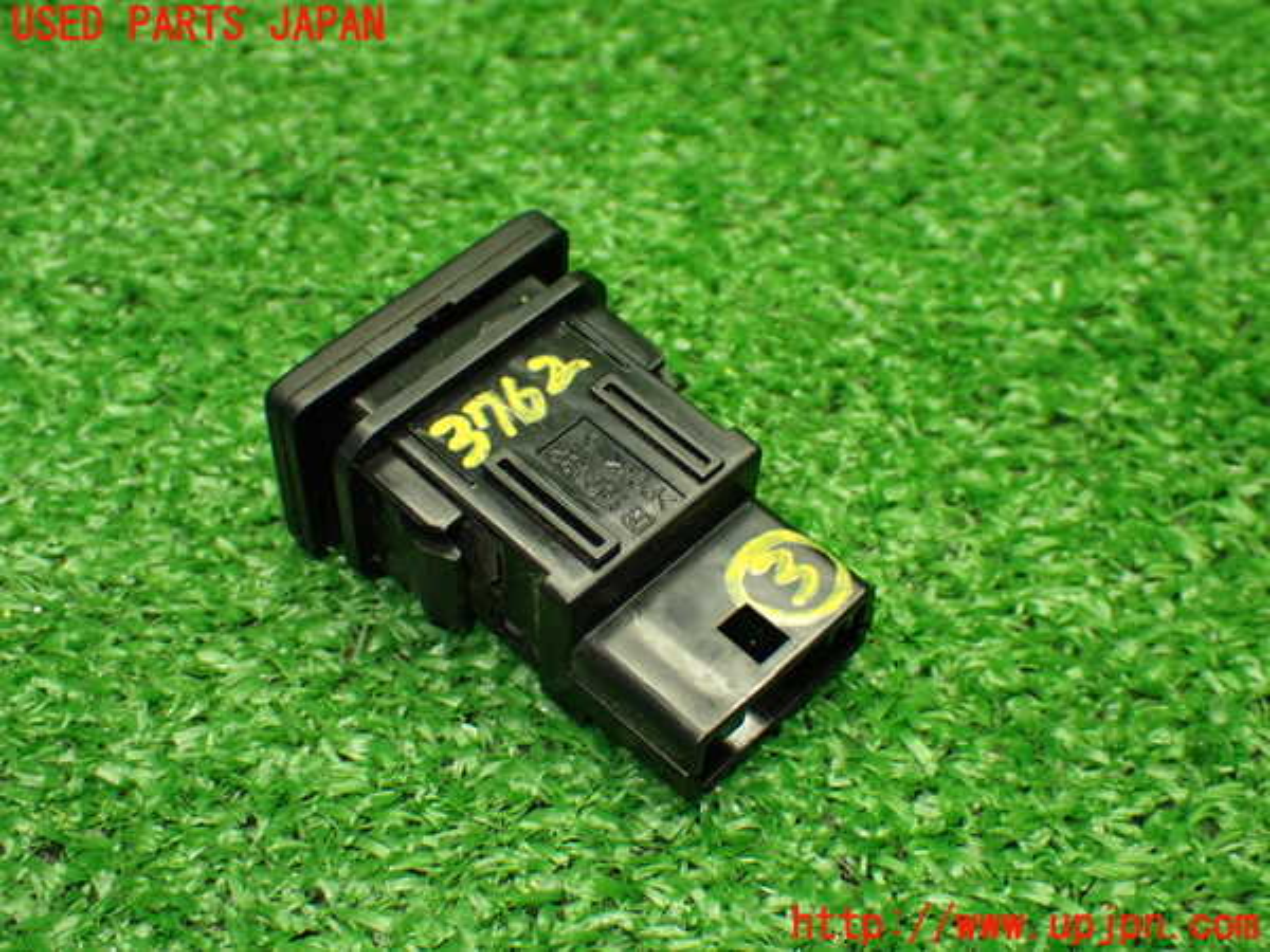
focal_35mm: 50
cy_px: 476
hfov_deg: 38.2
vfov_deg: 29.1
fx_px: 1834
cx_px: 635
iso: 800
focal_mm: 9.01
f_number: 3.2
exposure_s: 1/100
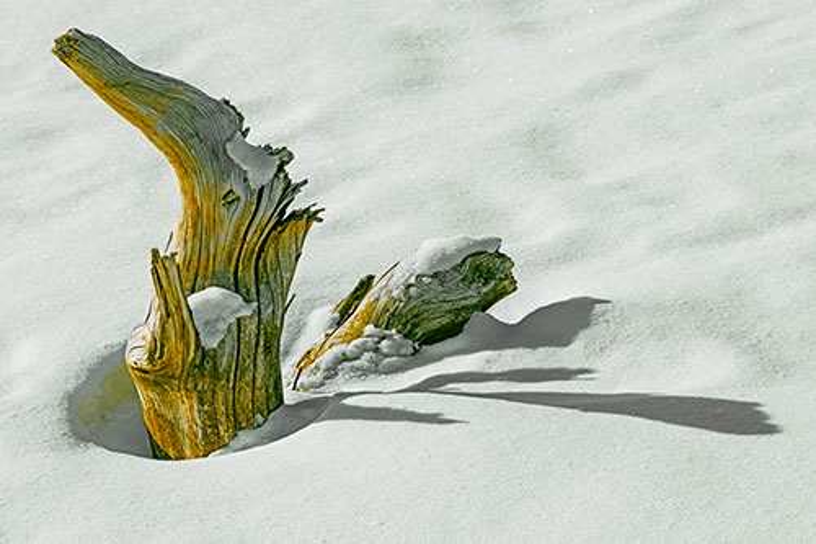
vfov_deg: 6.5
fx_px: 4758
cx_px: 408
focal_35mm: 210
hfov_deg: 9.8
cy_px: 272
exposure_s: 1/1000
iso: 320
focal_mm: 210
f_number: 10
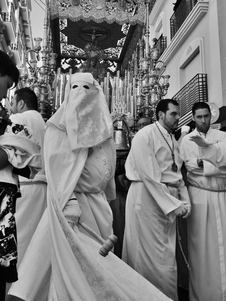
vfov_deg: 44.5
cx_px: 126
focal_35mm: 42
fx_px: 366
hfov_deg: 34.3
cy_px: 117
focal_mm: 6.2
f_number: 3.6
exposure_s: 1/470
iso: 160
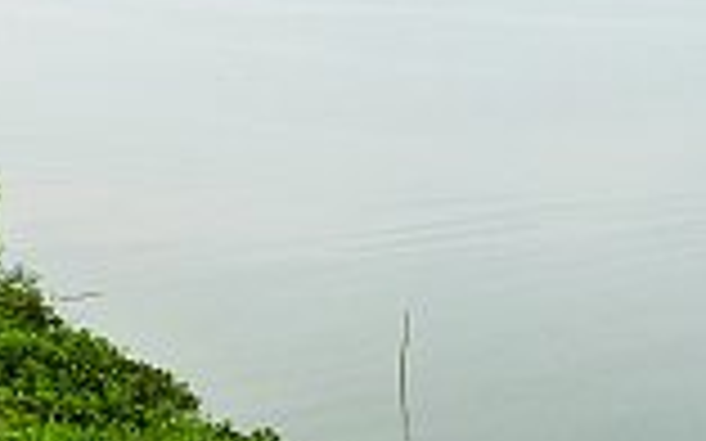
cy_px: 446
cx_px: 378
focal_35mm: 101
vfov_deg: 12.8
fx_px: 1943
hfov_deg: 20.6
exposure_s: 1/500
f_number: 3.2
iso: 125
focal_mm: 4.4
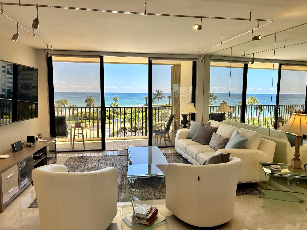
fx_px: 231
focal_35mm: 26
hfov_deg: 67.3
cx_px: 154
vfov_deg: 53.1
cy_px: 115
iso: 50
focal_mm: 5.7
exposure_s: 1/1009
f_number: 1.5
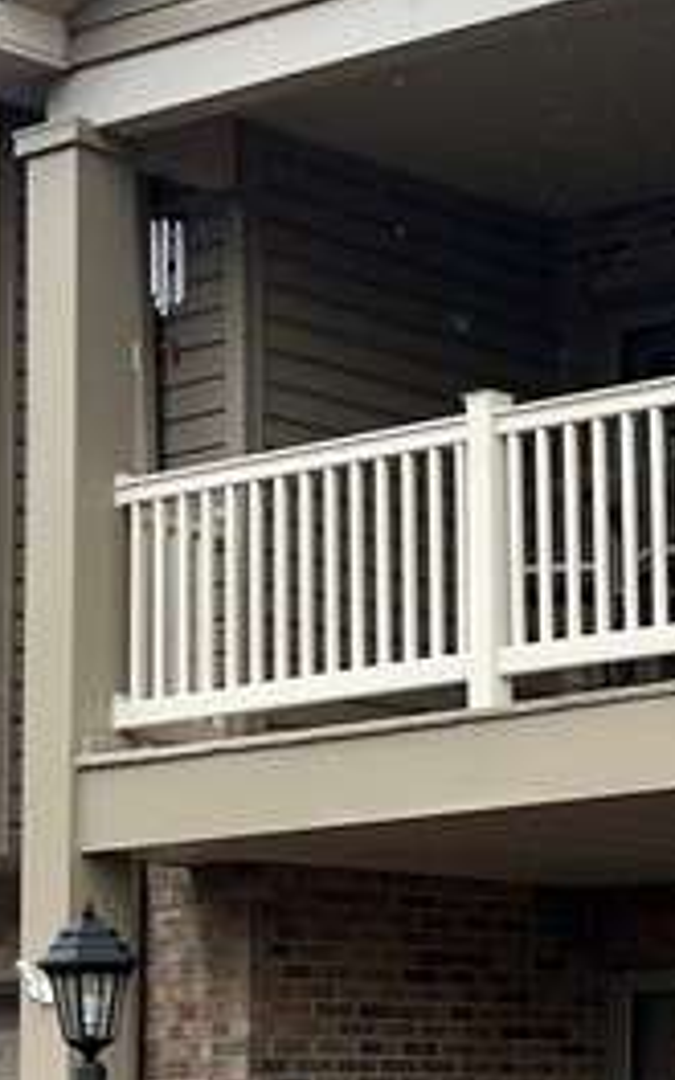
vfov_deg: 19.3
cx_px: 1227
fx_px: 3149
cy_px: 806
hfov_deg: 11.3
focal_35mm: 107
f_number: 1.6
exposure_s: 1/285
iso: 50
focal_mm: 5.1
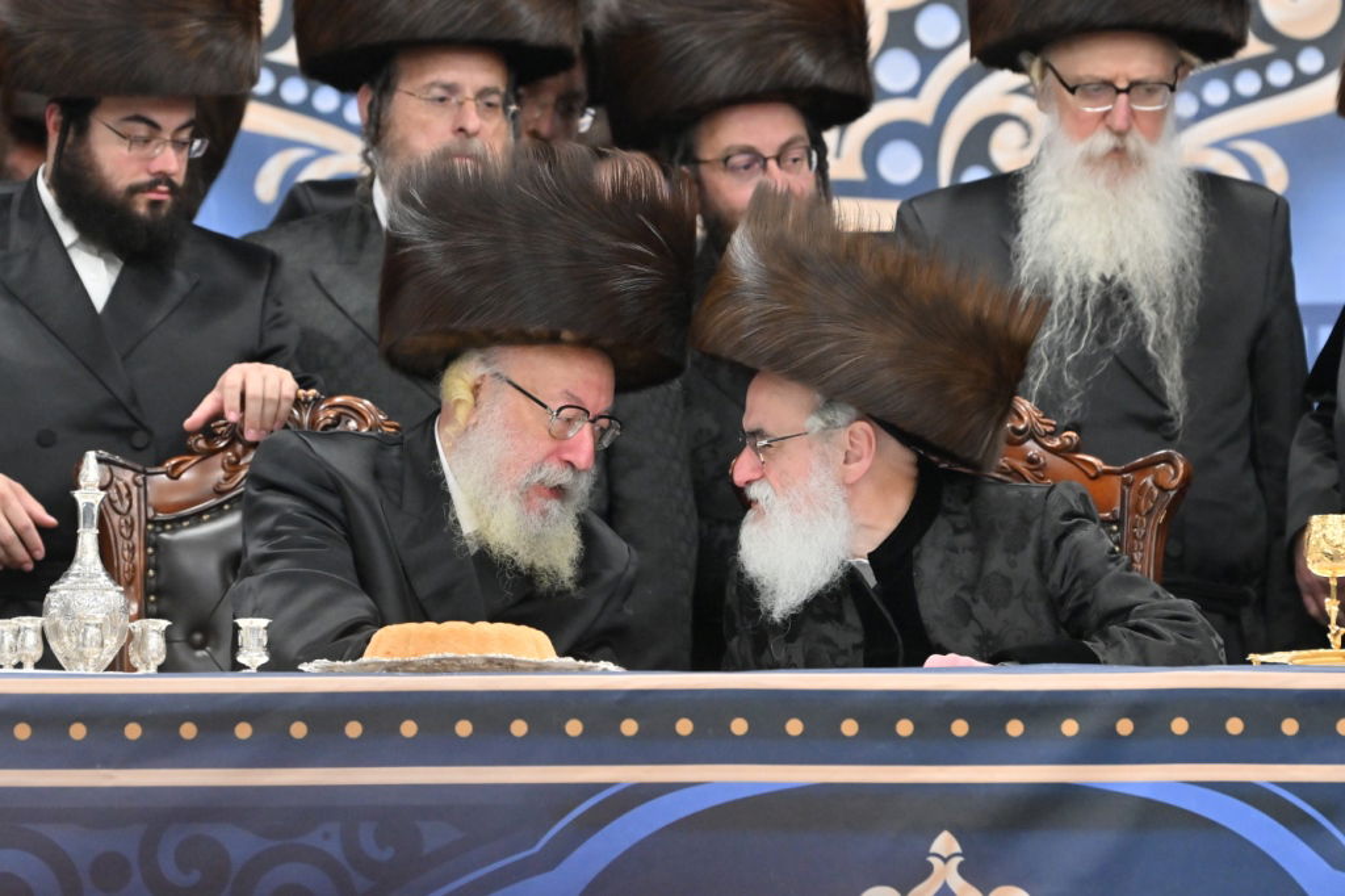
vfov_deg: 4.6
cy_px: 448
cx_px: 672
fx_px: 11204
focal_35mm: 300
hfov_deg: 6.9
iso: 1250
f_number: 4
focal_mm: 200
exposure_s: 1/320
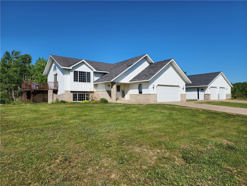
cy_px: 93
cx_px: 124
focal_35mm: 23
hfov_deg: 73.9
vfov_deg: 58.9
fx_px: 164
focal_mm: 6.4
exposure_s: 1/1967
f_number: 1.8
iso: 12
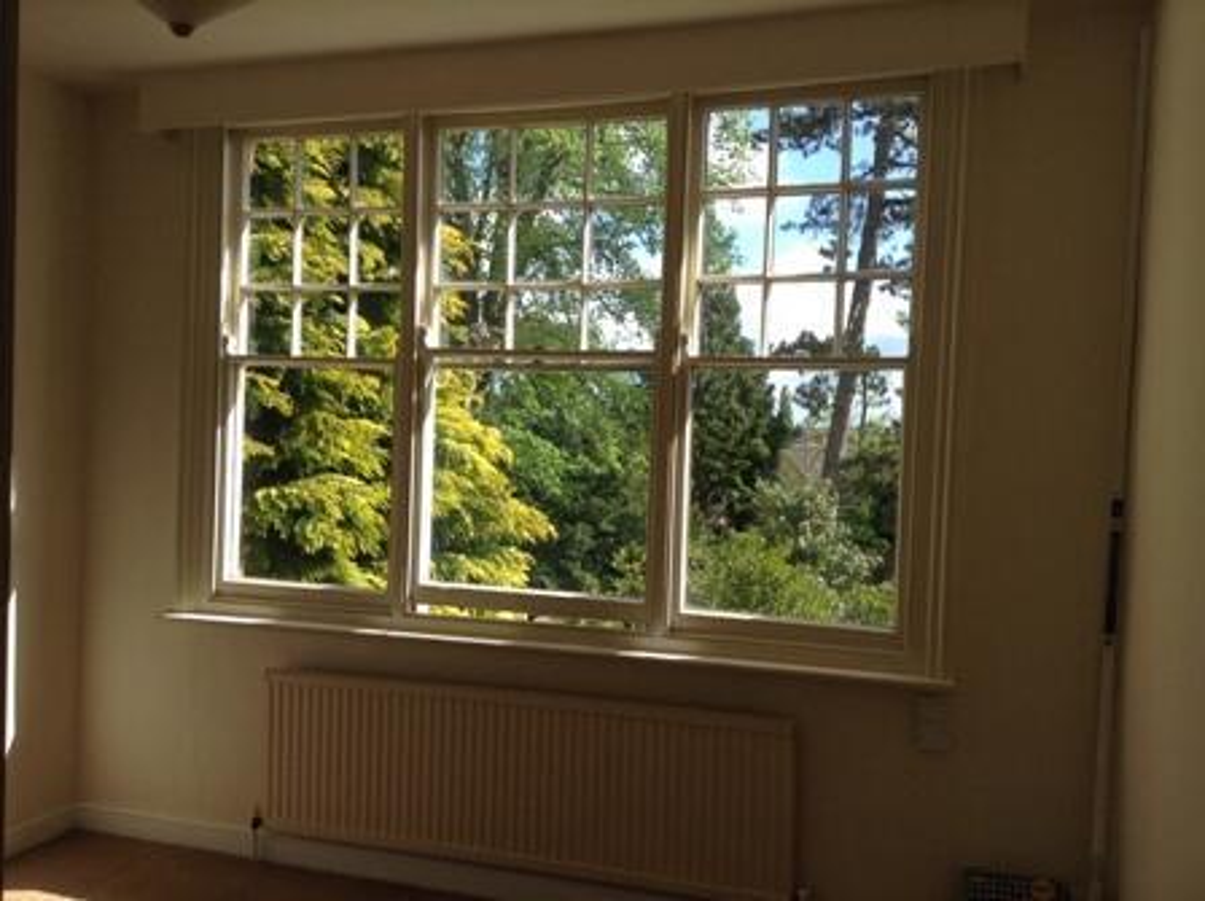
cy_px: 450
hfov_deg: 55.4
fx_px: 1148
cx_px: 602
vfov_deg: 42.9
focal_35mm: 33
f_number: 2.4
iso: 25
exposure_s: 1/504
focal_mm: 3.3
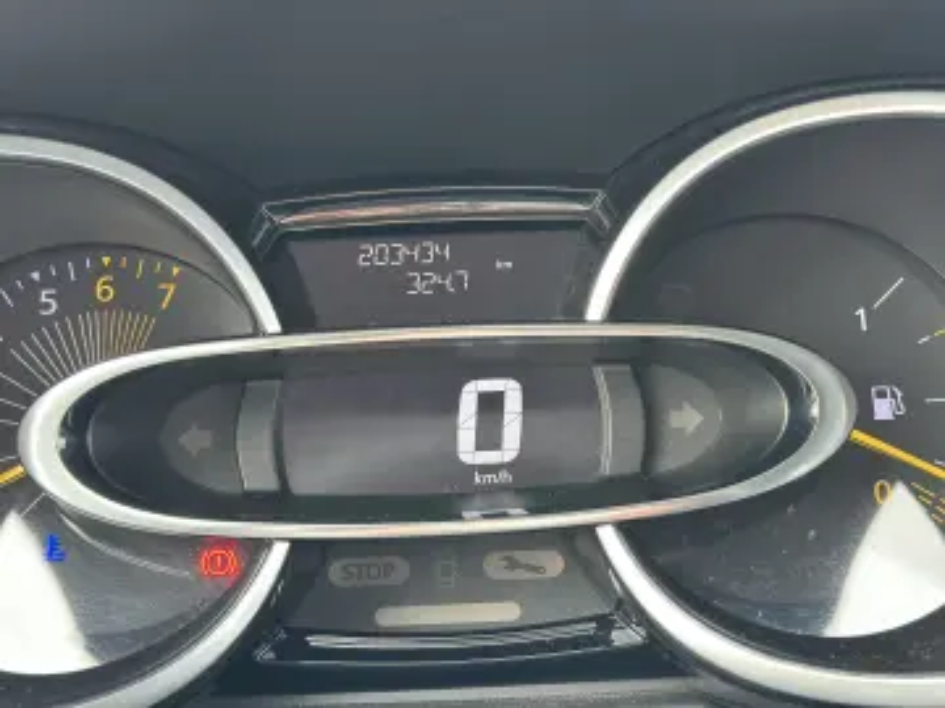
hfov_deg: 39.7
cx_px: 472
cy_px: 354
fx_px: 1310
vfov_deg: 30.3
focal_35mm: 48
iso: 250
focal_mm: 6.86
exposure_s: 1/60
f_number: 1.78
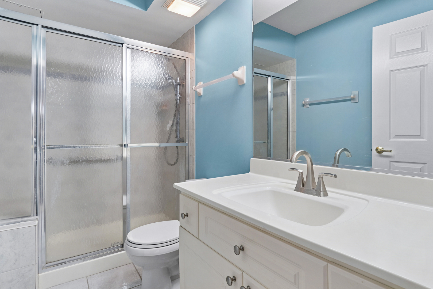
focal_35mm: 18
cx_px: 216
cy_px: 144
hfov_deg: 90.0
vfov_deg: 67.4
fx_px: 216
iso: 320
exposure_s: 1/40
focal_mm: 12
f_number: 8
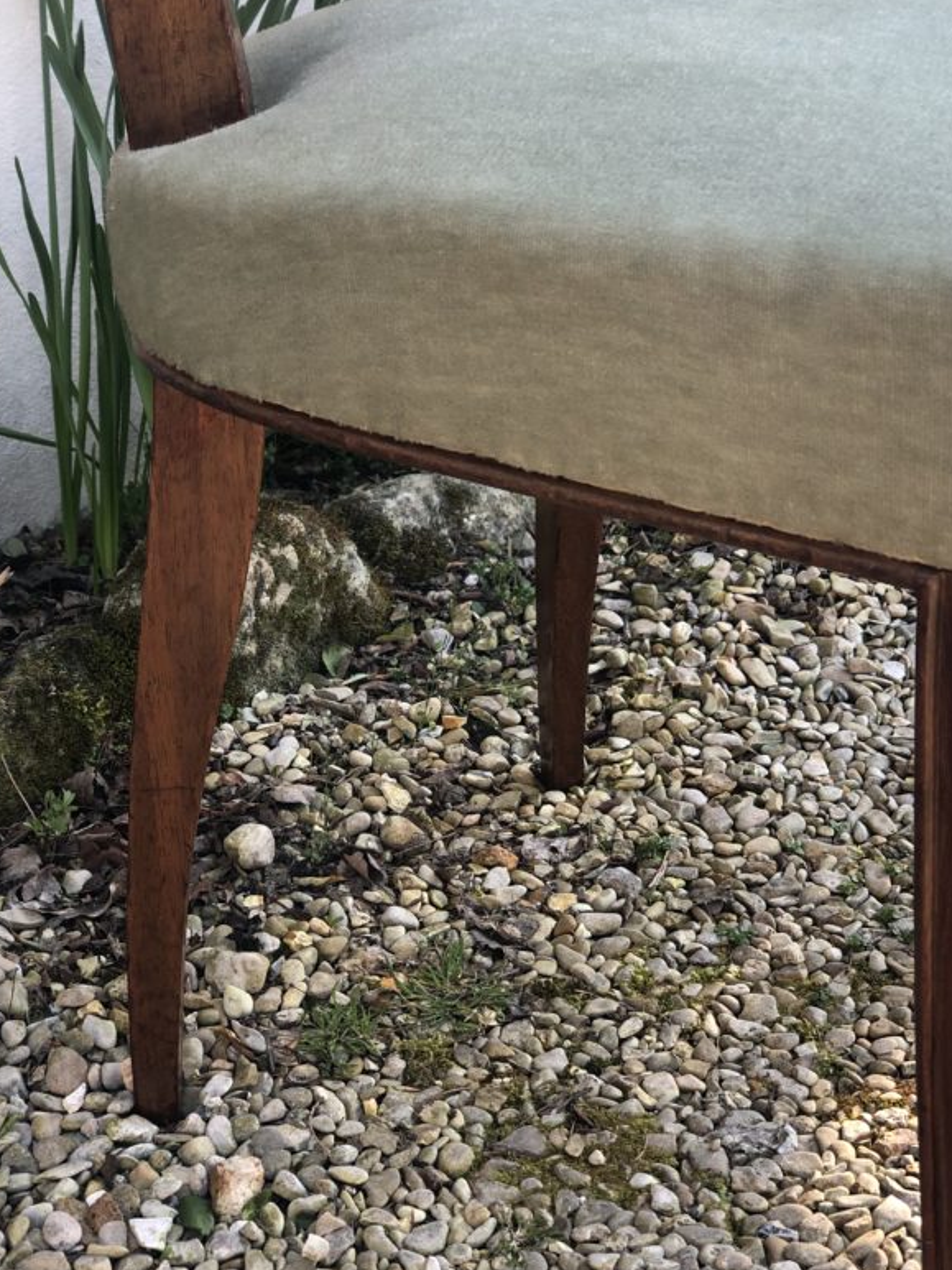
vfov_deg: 28.2
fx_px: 2530
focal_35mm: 69
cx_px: 594
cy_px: 671
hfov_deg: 21.3
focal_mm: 6
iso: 25
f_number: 2.4
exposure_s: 1/60
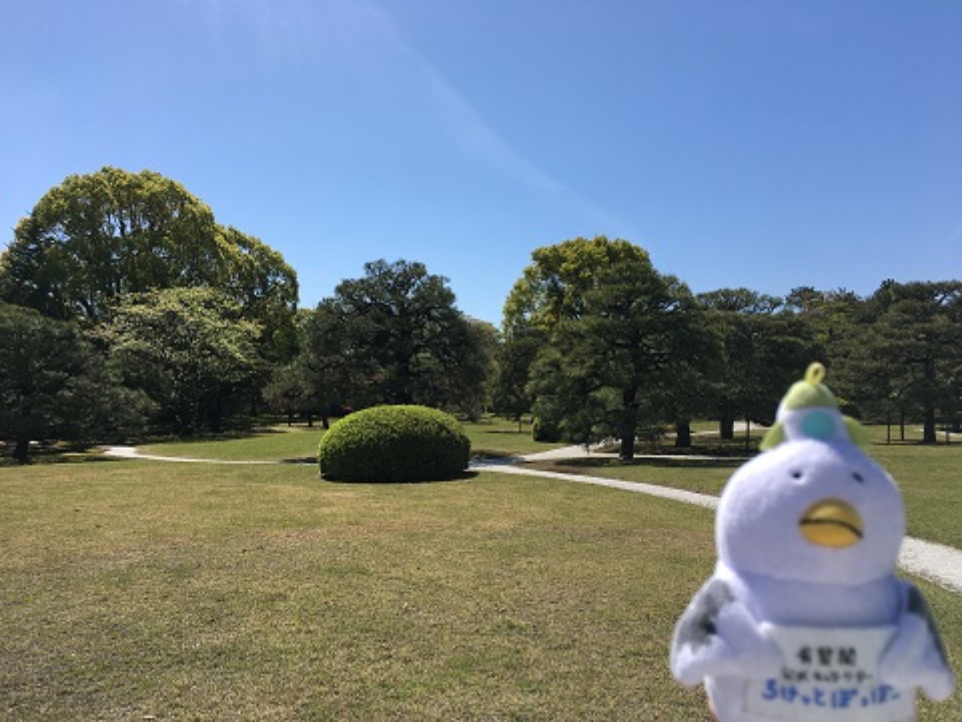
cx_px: 481
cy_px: 361
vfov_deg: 48.2
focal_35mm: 29
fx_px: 806
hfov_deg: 61.7
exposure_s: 1/1637
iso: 25
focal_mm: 4.15
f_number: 2.2
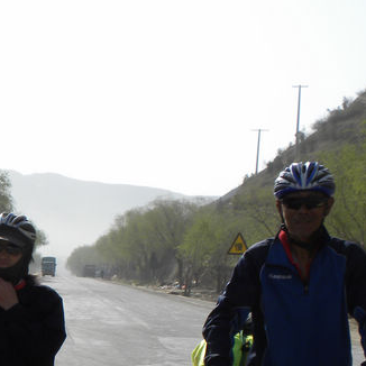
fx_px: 1196
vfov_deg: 17.0
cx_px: -119
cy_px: 377
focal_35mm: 100
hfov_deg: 16.4
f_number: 5.6
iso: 64
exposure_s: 1/342
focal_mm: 7.3
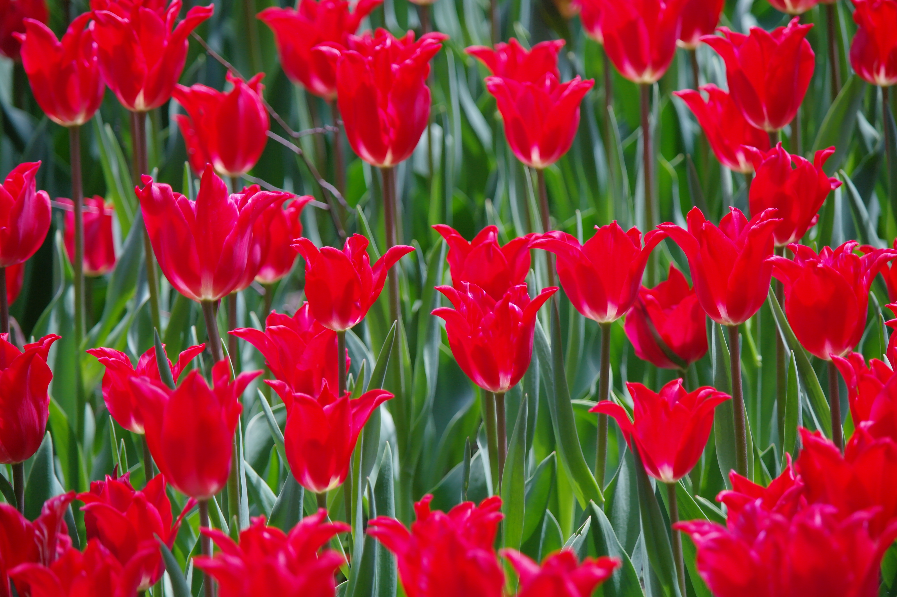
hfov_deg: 9.2
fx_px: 5553
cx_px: 448
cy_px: 298
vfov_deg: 6.2
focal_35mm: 223
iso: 200
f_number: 5.6
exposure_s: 1/180
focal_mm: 145
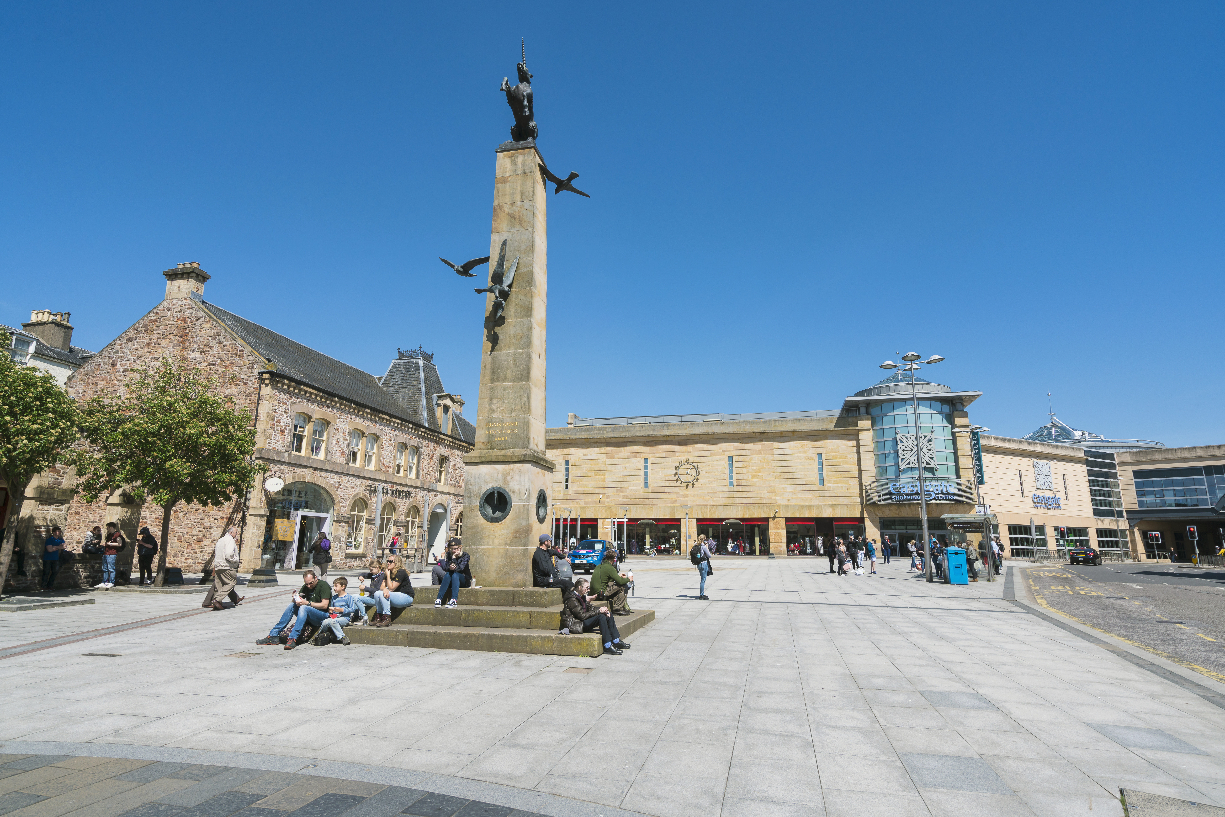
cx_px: 612
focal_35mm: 19
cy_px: 408
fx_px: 647
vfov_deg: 64.6
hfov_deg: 86.9
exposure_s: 1/400
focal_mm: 19
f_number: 10
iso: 100
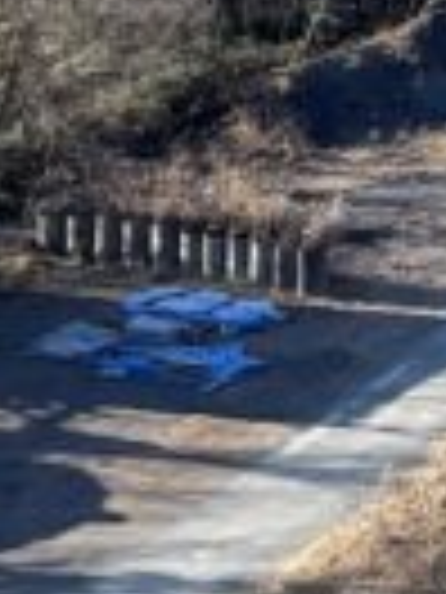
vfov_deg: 9.1
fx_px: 3470
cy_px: -648
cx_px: 1437
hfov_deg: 6.6
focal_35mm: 202
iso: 32
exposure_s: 1/1949
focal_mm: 4.2
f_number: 1.6
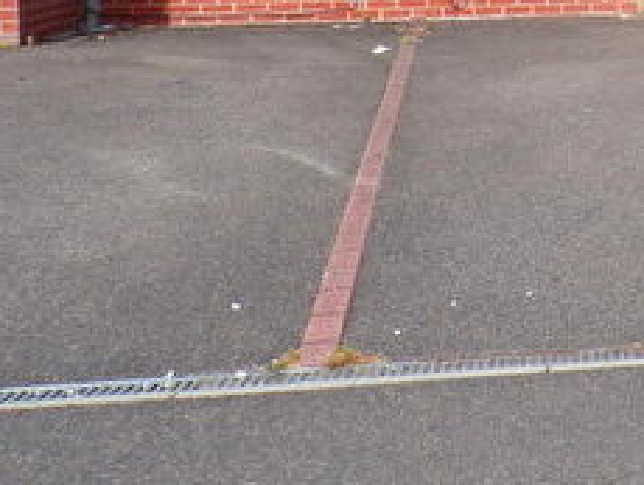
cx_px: 910
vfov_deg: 19.3
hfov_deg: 22.7
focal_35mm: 73
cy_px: -57
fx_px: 1360
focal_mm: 4.3
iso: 80
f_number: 5.8
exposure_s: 1/340
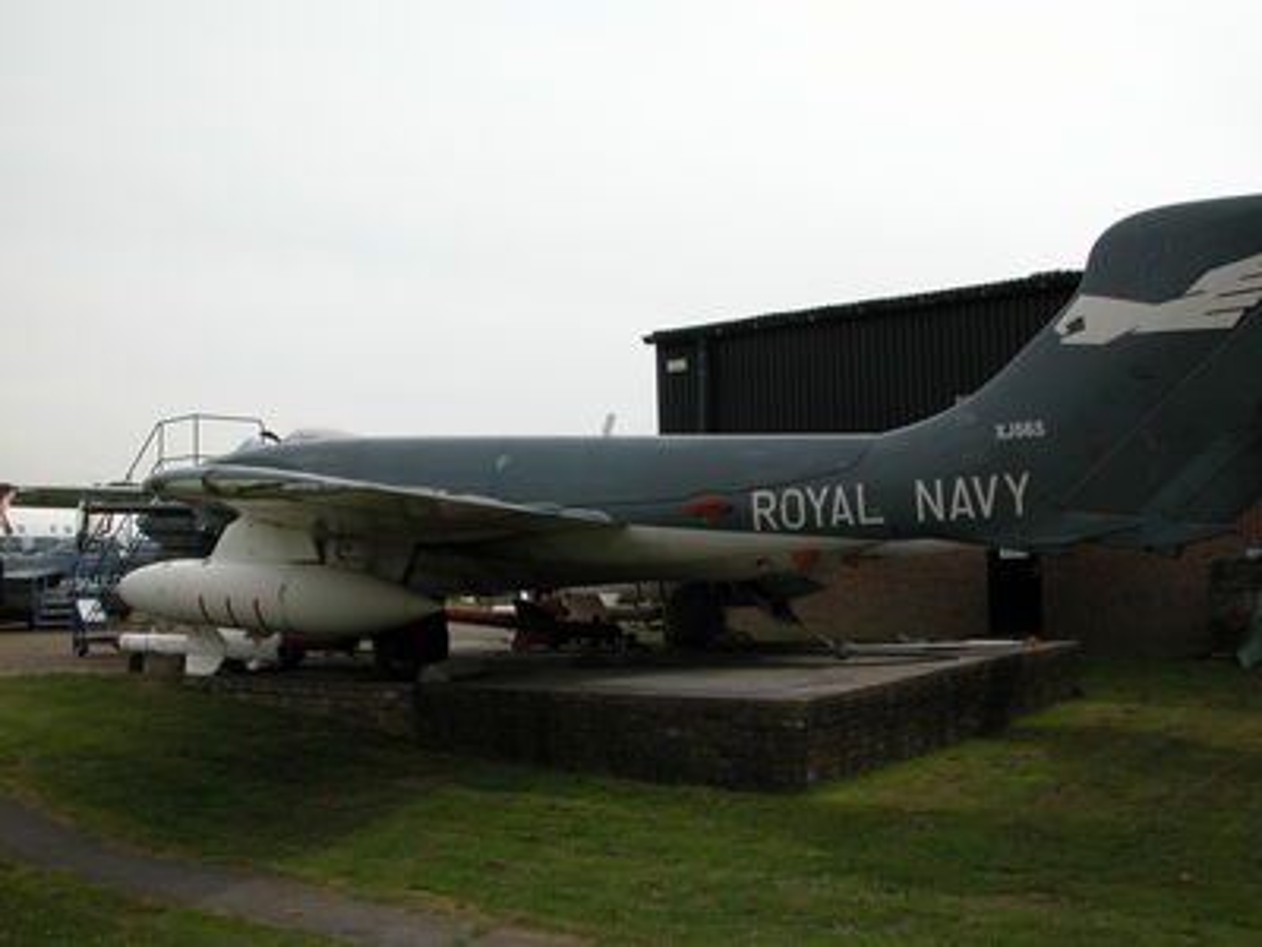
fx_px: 1276
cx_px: 631
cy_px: 474
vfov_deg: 40.7
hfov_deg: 52.6
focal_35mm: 35
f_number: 7.1
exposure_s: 1/326
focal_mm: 8.9
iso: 100
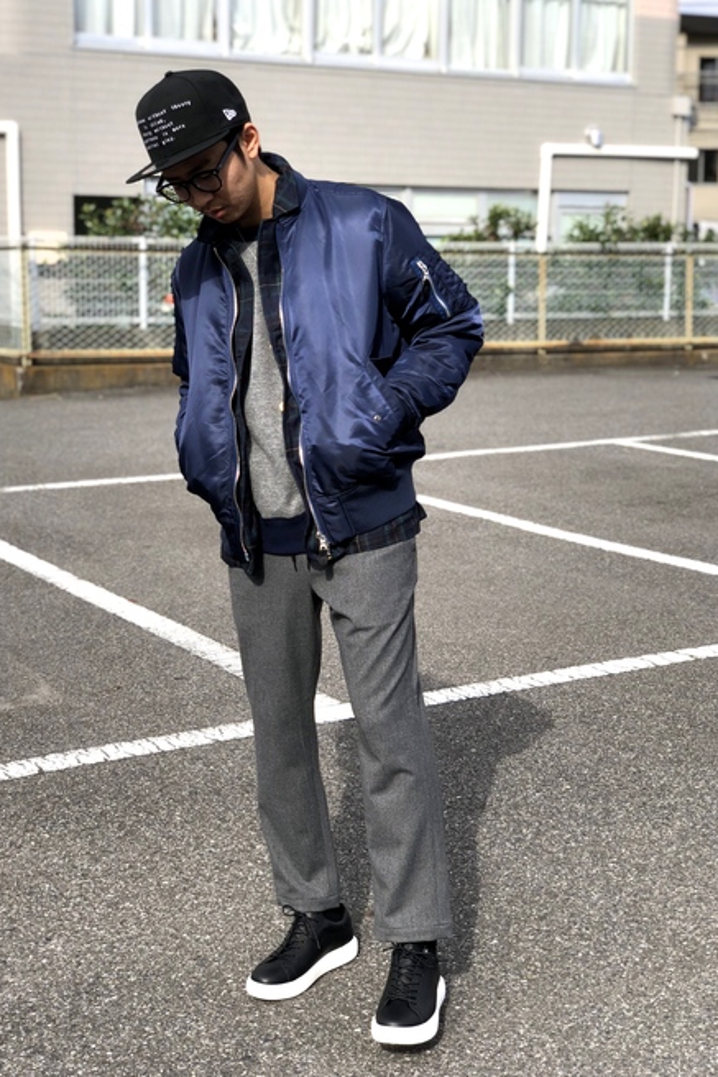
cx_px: 348
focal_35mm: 55
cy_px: 533
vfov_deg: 36.3
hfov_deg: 24.6
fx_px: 1646
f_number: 2.4
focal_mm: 6
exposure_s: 1/631
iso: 16
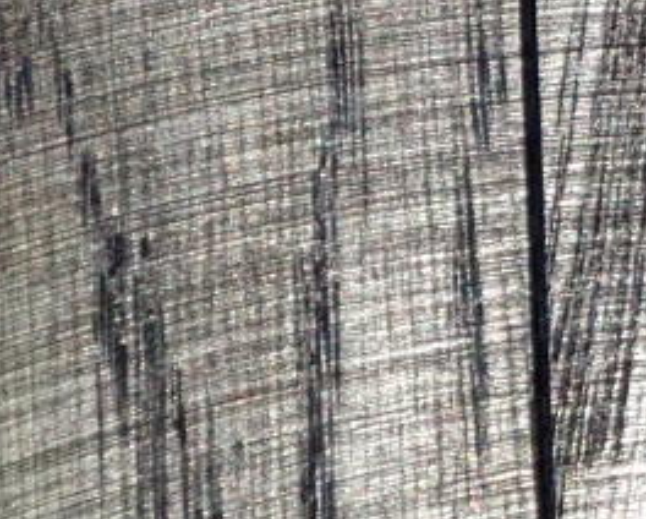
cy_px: 193
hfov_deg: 5.1
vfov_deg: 4.1
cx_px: 462
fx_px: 7238
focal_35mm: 378
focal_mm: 18
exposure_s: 1/100
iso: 800
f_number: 4.9
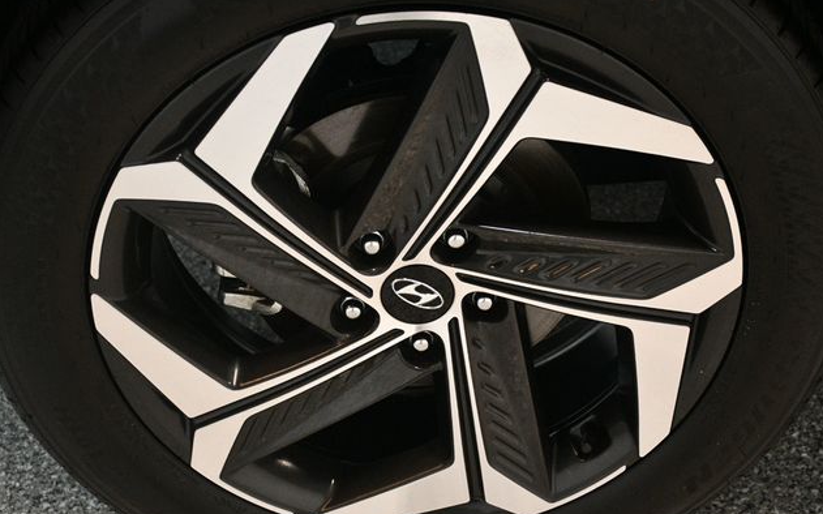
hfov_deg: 33.0
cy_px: 264
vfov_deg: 20.9
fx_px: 1390
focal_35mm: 62
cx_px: 413
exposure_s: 1/80
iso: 3200
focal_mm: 40
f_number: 4.5
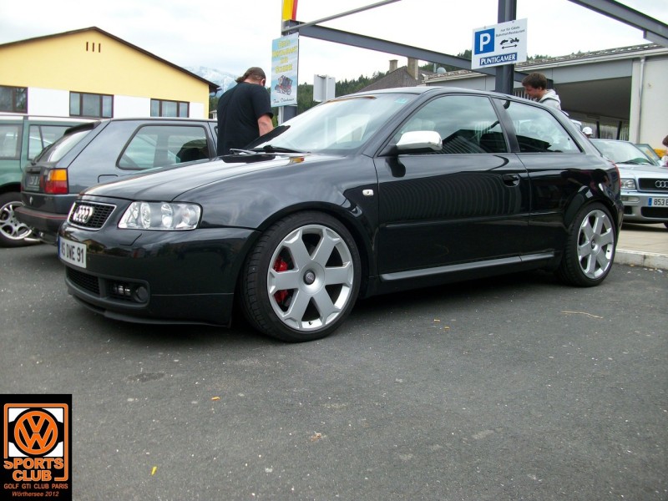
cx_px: 334
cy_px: 250
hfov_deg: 54.0
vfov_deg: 41.8
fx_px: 656
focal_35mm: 34
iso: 80
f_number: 2.9
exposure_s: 1/345
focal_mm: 5.7
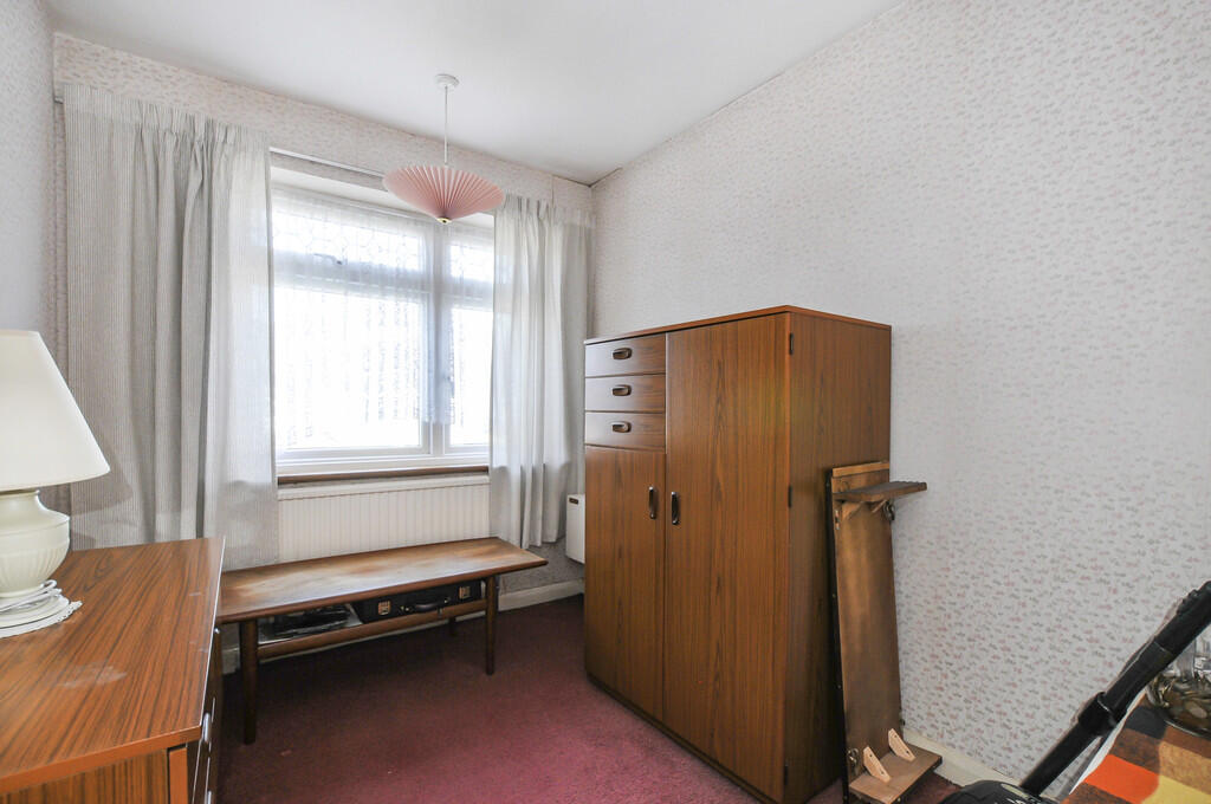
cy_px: 402
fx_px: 504
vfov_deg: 77.2
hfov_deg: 100.5
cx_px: 606
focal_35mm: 15
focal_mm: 10
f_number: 10
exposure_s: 1/15
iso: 400
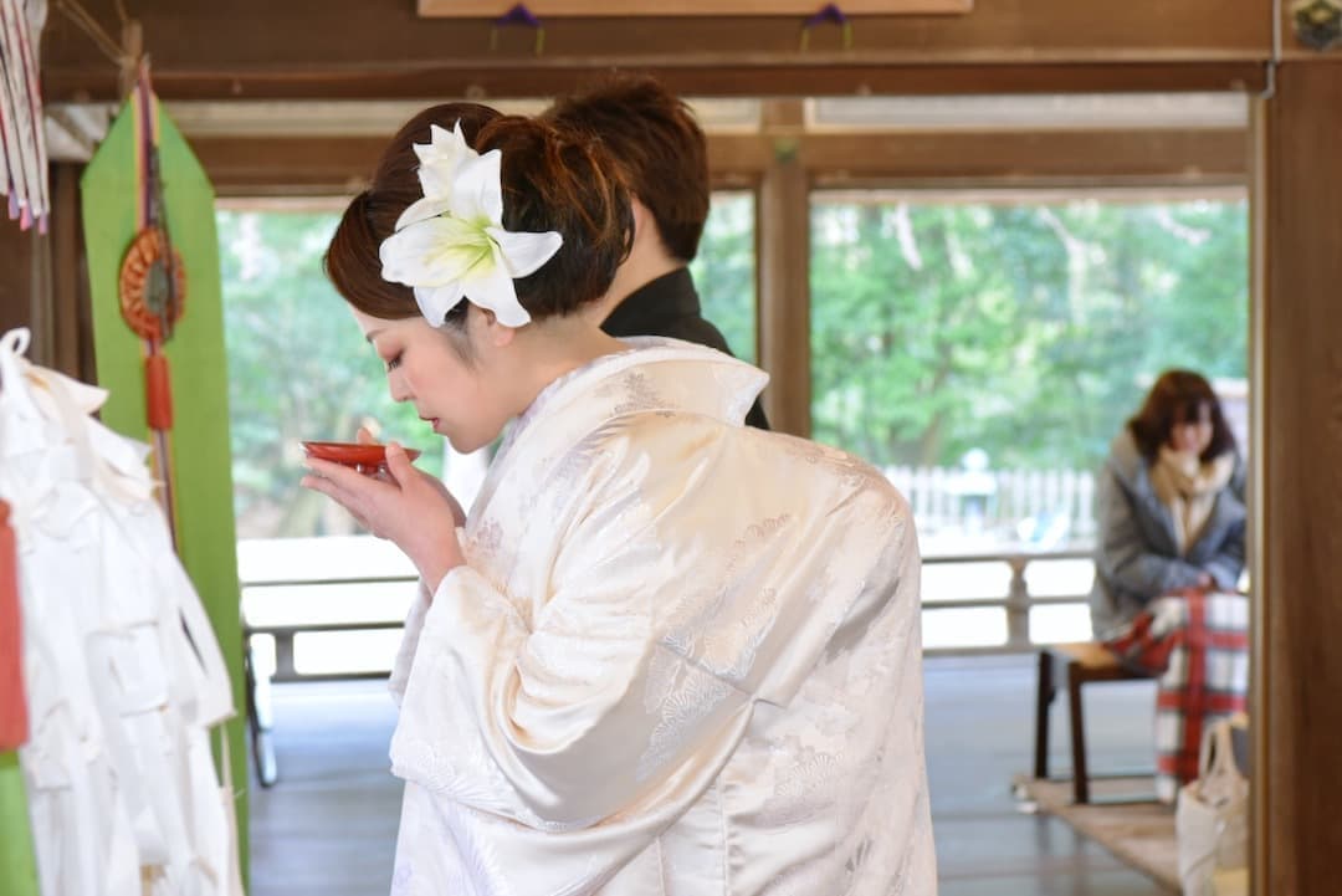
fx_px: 2610
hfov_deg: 28.8
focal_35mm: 70
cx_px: 671
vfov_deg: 19.5
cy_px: 448
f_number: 5.6
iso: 4000
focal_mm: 70
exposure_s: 1/60
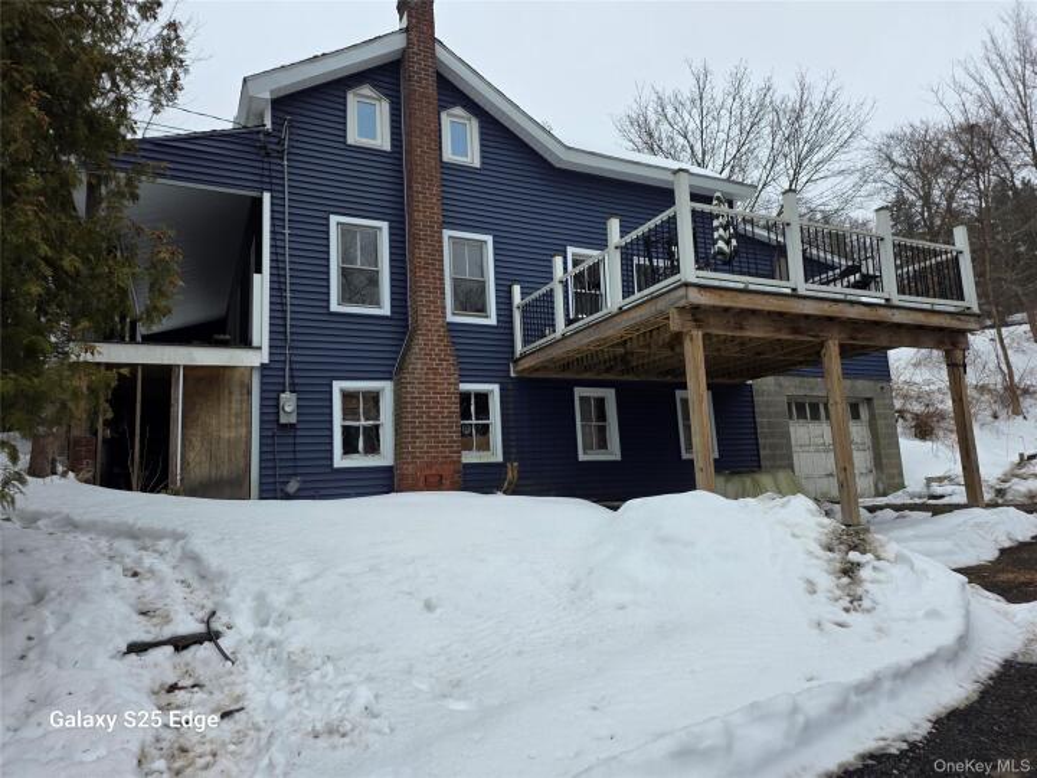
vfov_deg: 58.9
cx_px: 518
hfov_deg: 73.9
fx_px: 689
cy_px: 389
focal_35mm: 23
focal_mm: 6.3
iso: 80
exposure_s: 1/2169
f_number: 1.7
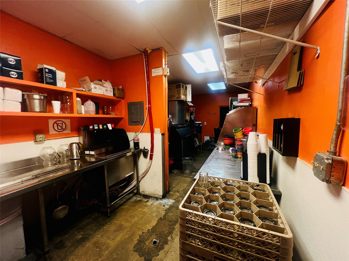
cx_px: 174
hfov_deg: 106.2
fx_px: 131
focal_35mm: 13
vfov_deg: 89.9
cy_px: 130
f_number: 1.8
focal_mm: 1.57
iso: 200
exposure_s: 1/60
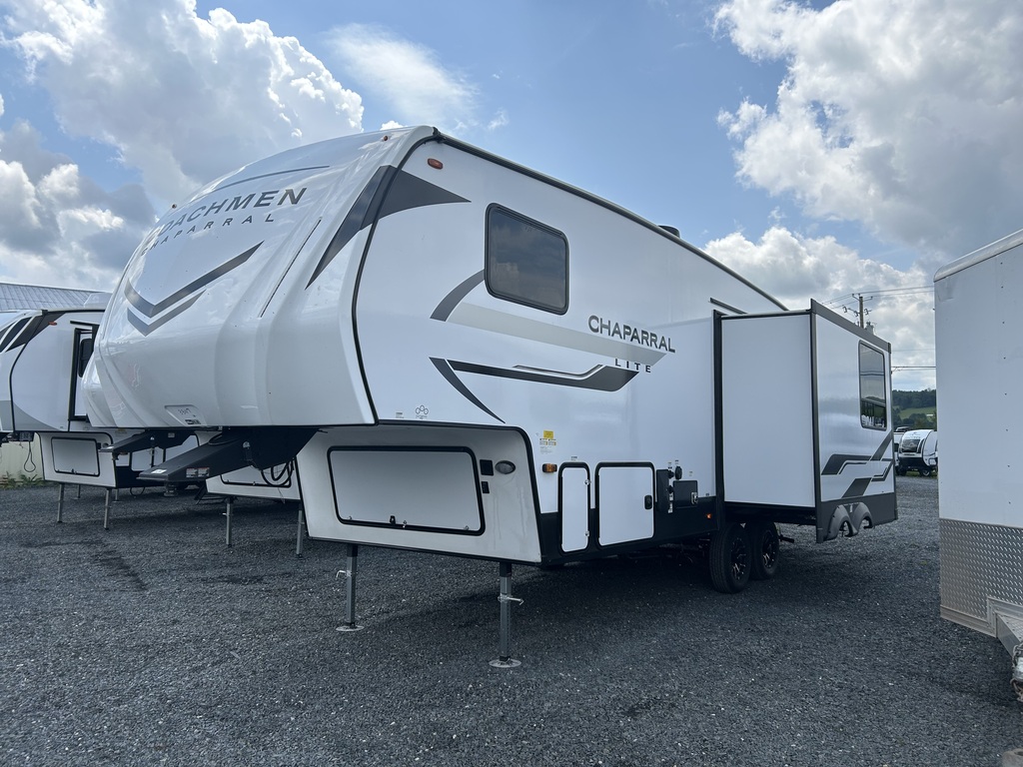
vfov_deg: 53.1
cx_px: 512
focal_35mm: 26
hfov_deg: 67.3
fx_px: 768
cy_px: 384
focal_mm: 5.7
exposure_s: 1/6211
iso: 50
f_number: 1.5
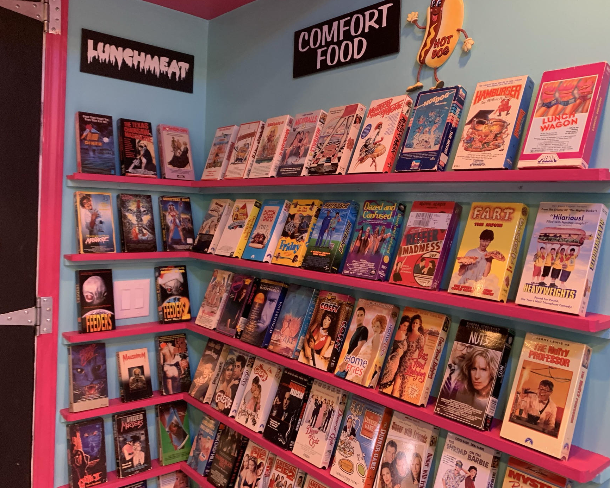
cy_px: 226
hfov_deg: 58.7
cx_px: 292
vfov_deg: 48.5
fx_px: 542
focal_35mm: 30
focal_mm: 4.25
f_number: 1.8
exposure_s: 1/60
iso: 200
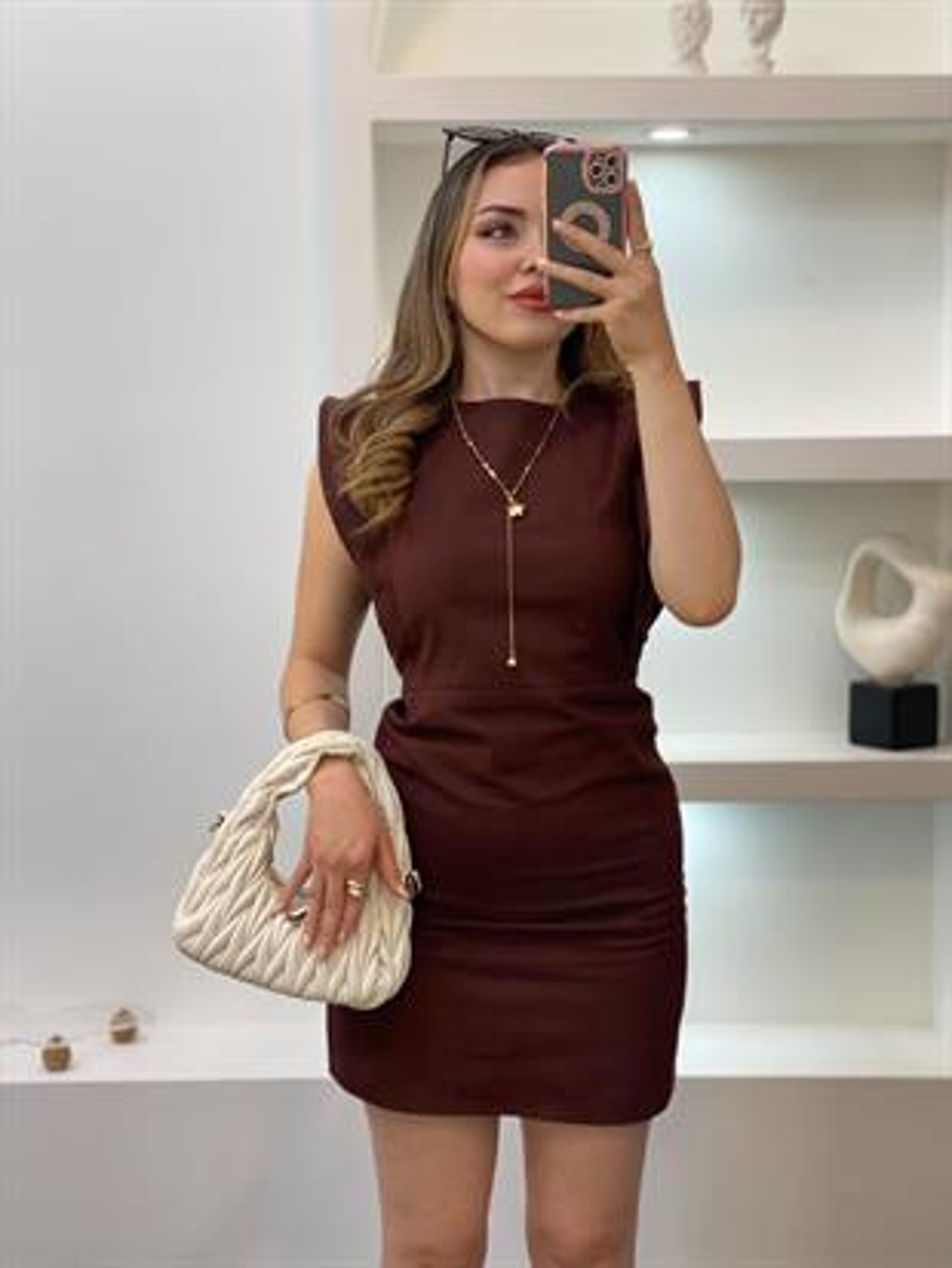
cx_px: 476
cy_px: 634
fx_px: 1906
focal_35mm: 52
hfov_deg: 28.0
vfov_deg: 36.8
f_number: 2
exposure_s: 1/100
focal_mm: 6
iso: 80
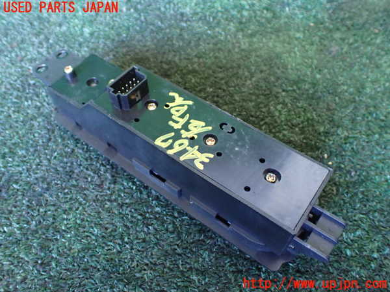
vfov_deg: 46.8
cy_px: 146
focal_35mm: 30
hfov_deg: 60.0
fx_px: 338
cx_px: 195
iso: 1000
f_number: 2.3
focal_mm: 5.4
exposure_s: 1/30
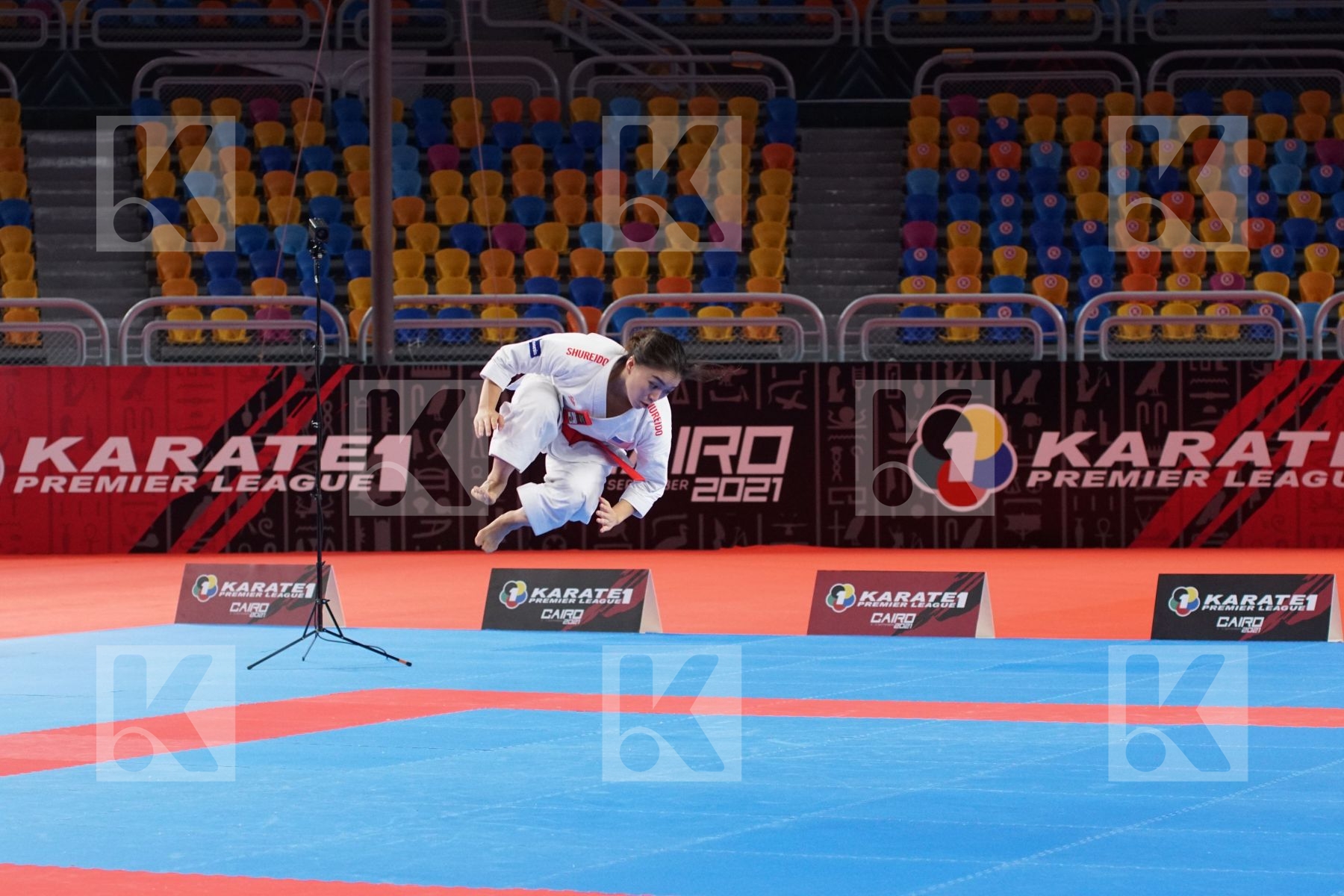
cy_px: 448
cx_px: 672
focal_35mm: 105
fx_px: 3920
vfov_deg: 13.0
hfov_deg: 19.5
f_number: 3.2
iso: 1000
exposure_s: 1/400
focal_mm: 70
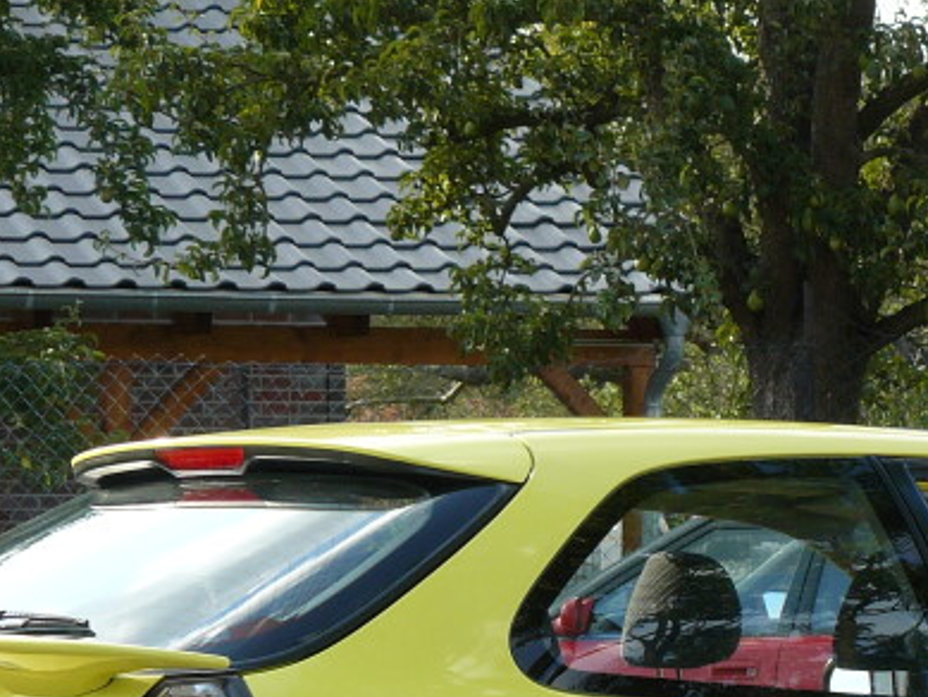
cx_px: 873
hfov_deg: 9.5
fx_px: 5578
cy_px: 761
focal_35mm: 208
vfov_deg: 7.1
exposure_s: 1/160
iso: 100
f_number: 4
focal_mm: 13.1
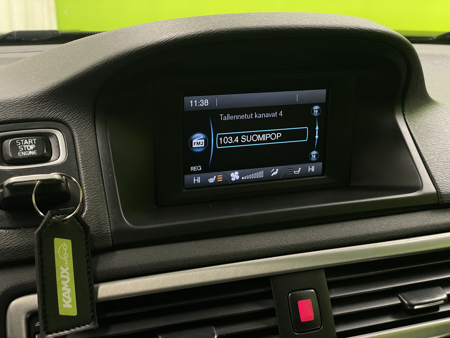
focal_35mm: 52
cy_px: 169
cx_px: 225
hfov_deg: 36.8
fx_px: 676
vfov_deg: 28.0
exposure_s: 1/50
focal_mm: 6
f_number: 2
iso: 500
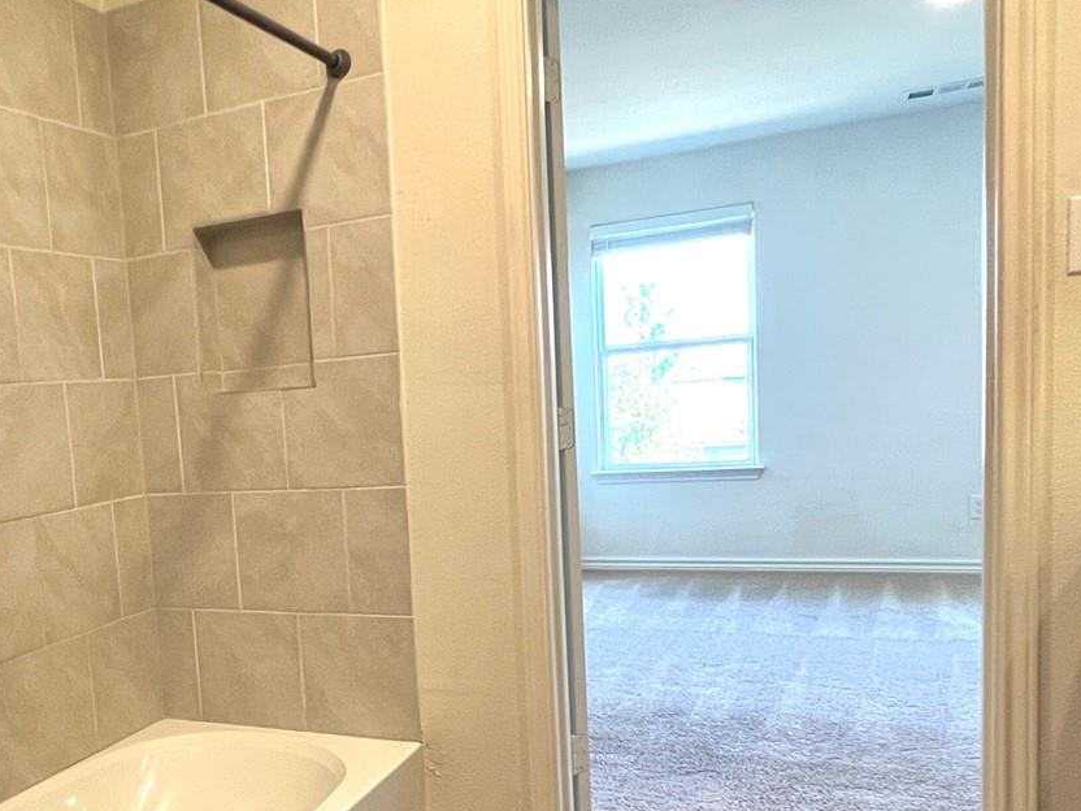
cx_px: 223
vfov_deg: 43.6
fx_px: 999
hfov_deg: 53.2
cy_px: 532
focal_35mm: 32
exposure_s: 1/120
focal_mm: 1.57
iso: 200
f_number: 1.8
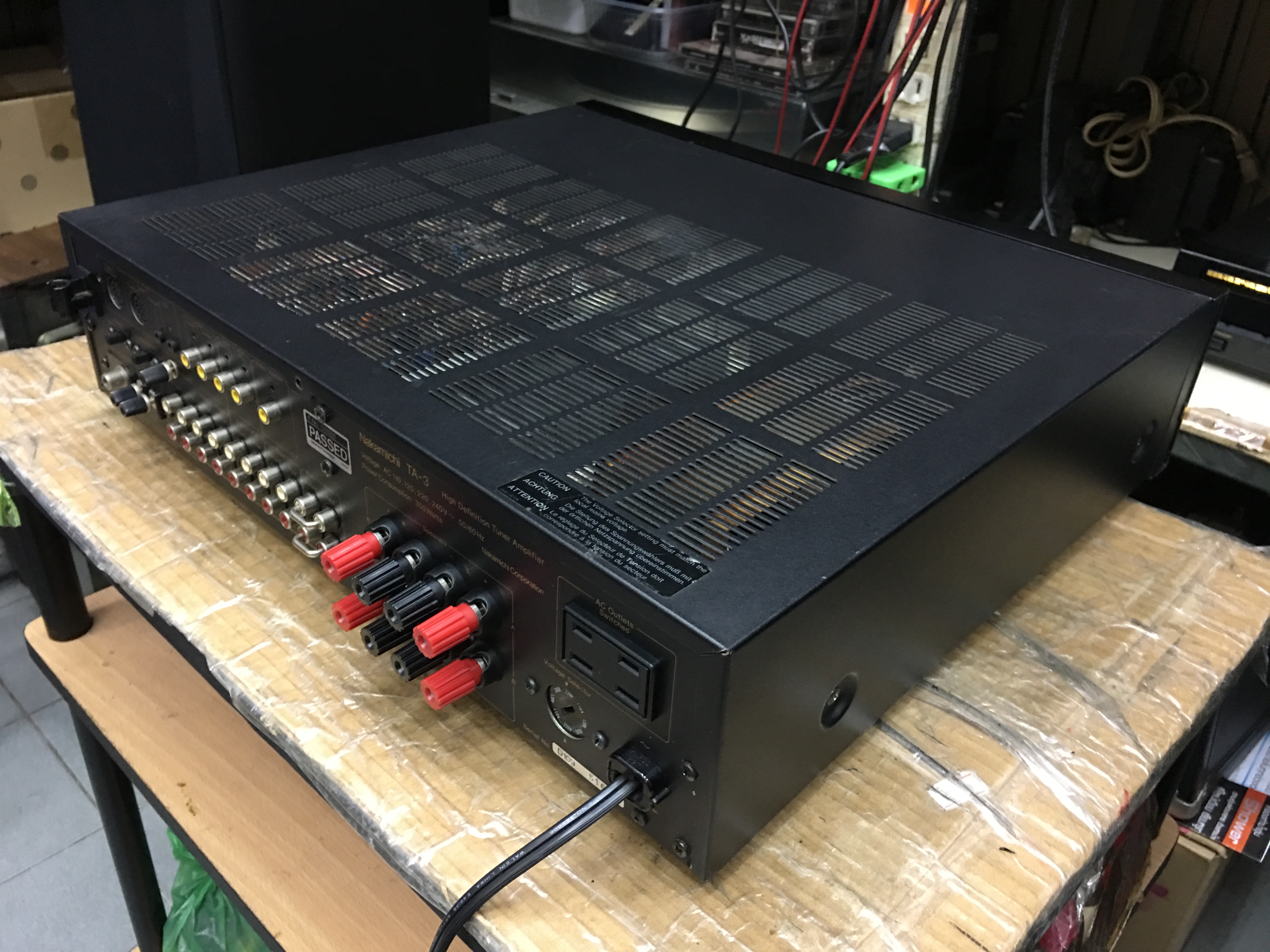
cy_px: 476
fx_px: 1064
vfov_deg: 48.2
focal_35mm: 29
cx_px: 635
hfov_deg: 61.7
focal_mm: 4.15
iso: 80
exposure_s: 1/10
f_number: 2.2
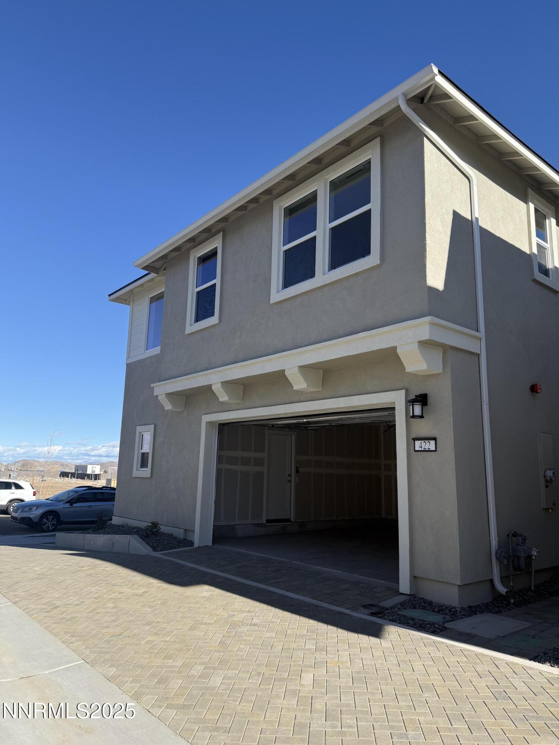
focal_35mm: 24
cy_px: 372
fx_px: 517
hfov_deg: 56.8
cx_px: 280
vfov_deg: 71.6
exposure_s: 1/3279
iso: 80
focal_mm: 6.76
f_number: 1.78
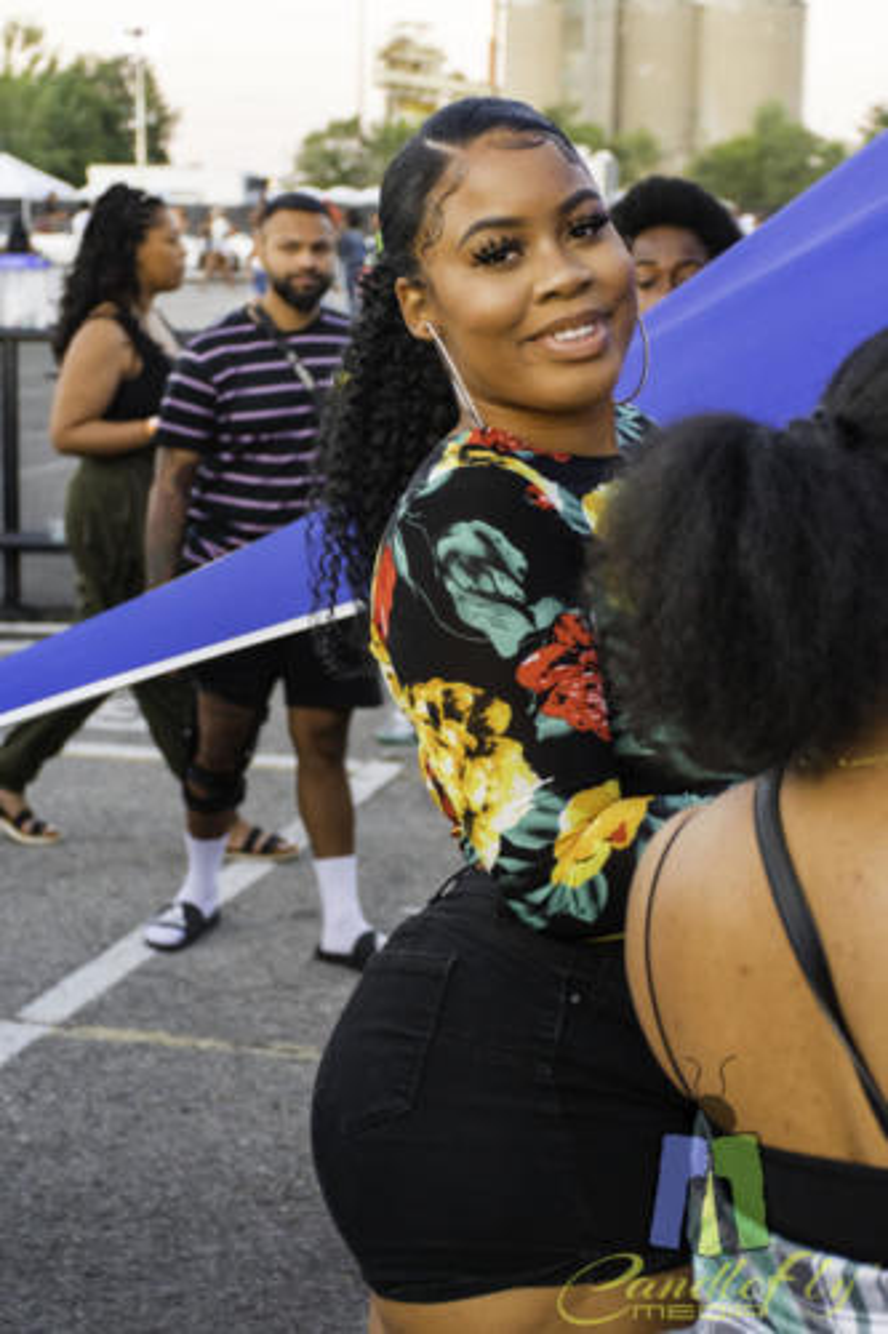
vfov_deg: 28.1
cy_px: 667
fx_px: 2666
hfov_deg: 18.9
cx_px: 444
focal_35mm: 72
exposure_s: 1/125
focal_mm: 48
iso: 1400
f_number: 4.5
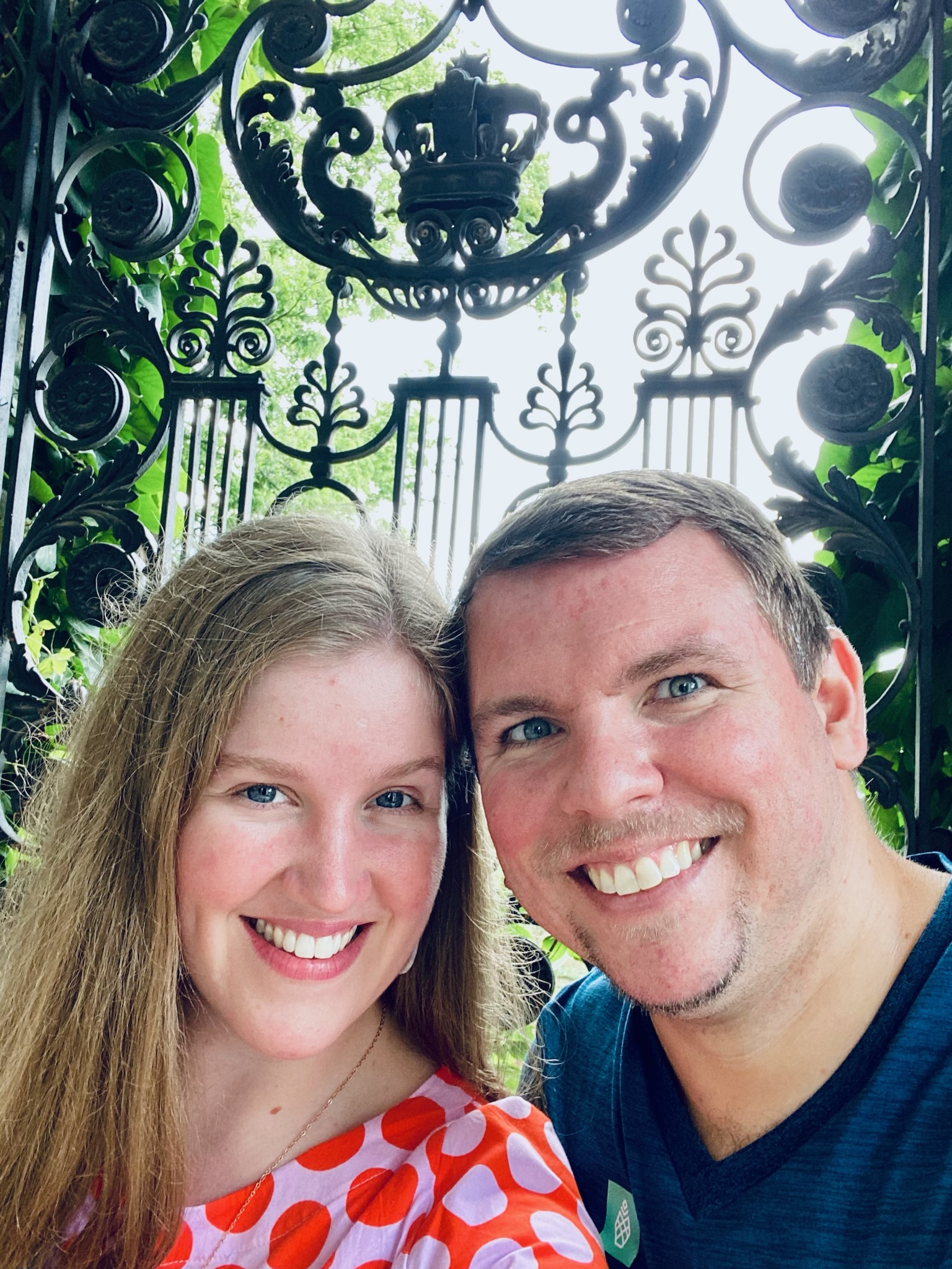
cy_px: 634
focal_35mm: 30
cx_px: 476
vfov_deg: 60.0
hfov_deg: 46.8
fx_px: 1100
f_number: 2.2
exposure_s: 1/60
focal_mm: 2.71
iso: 100
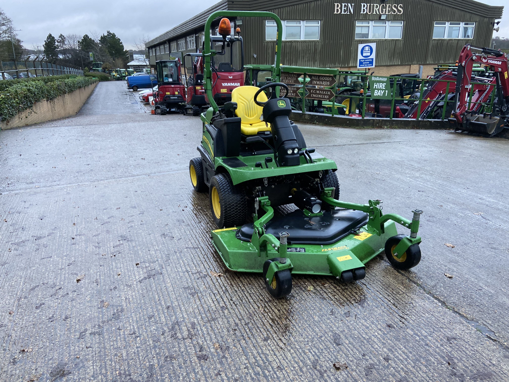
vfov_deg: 53.1
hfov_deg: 67.3
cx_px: 254
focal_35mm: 26
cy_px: 191
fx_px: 382
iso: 100
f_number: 1.8
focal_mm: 4.25
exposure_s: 1/121
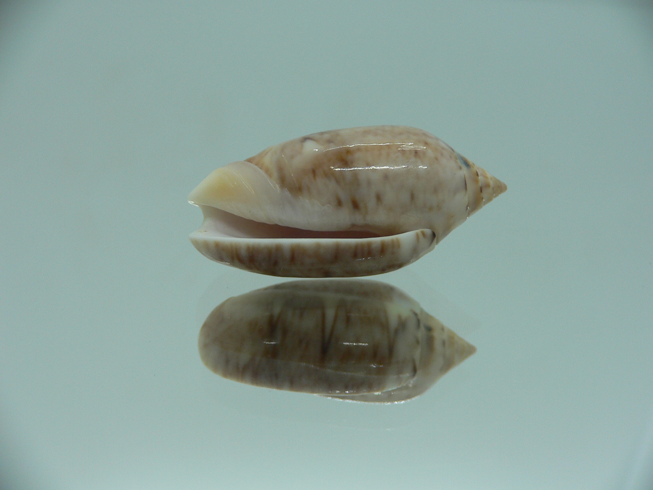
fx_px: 660
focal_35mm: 35
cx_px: 326
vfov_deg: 40.7
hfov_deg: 52.6
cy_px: 245
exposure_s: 1/60
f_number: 2.8
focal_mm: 4.6
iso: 80
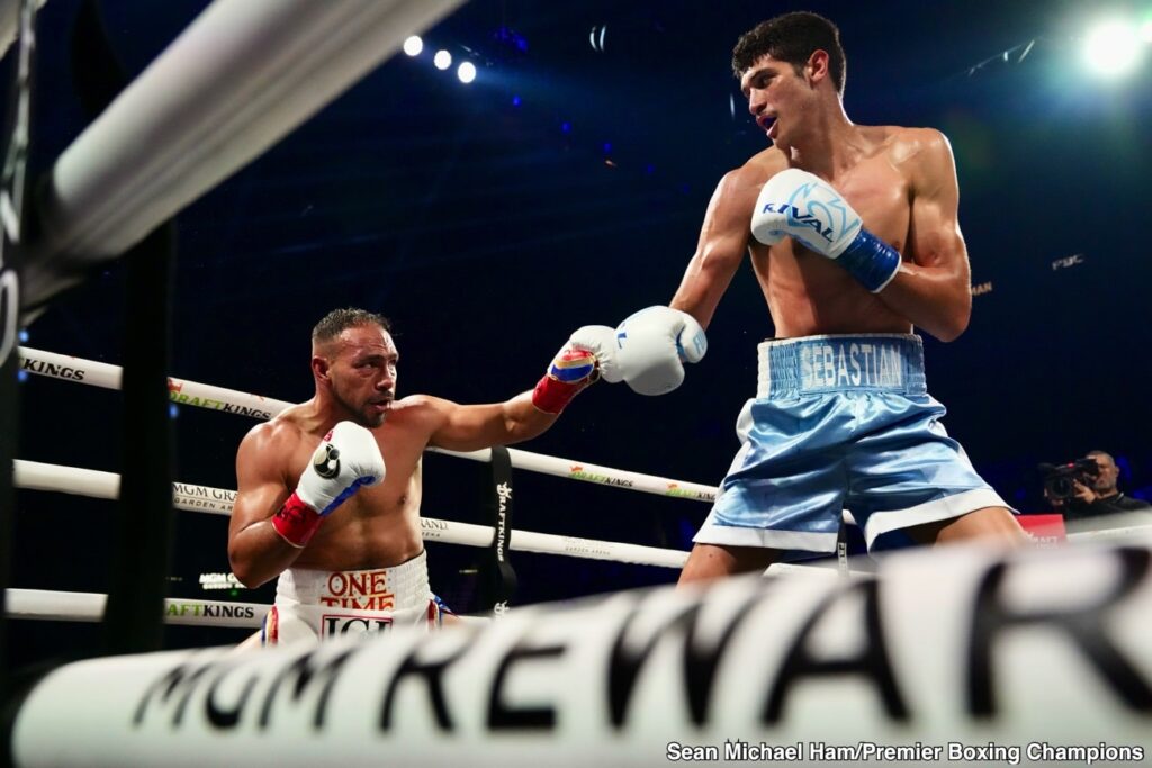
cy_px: 384
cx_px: 576
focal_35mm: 33
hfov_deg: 57.2
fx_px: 1056
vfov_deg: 40.0
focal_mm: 33
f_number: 4.5
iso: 10000
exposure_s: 1/1000
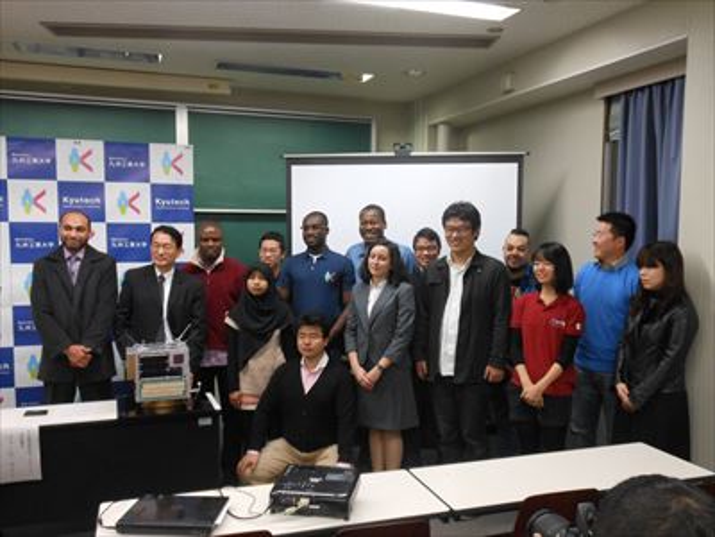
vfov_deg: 42.9
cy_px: 268
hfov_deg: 55.4
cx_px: 358
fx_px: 682
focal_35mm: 33
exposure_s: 1/30
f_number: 3.5
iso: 320
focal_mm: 6
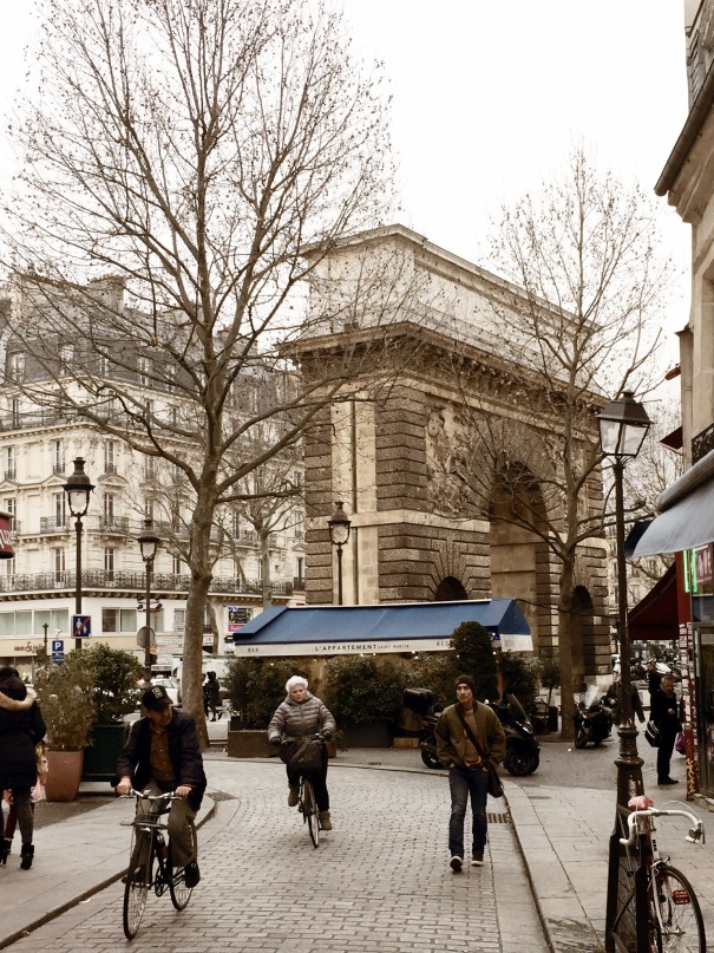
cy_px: 537
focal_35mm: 46
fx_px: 1265
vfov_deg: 41.2
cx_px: 420
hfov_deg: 31.4
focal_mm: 4.15
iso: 50
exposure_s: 1/100
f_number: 2.2
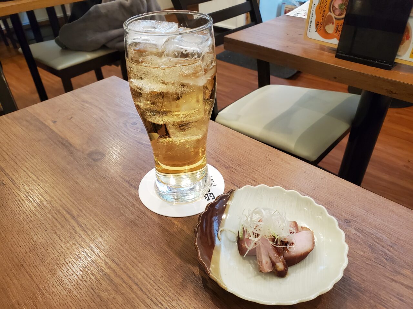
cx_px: 206
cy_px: 154
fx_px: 310
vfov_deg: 53.1
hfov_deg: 67.3
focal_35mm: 26
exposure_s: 1/50
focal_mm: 4.3
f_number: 2.4
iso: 500
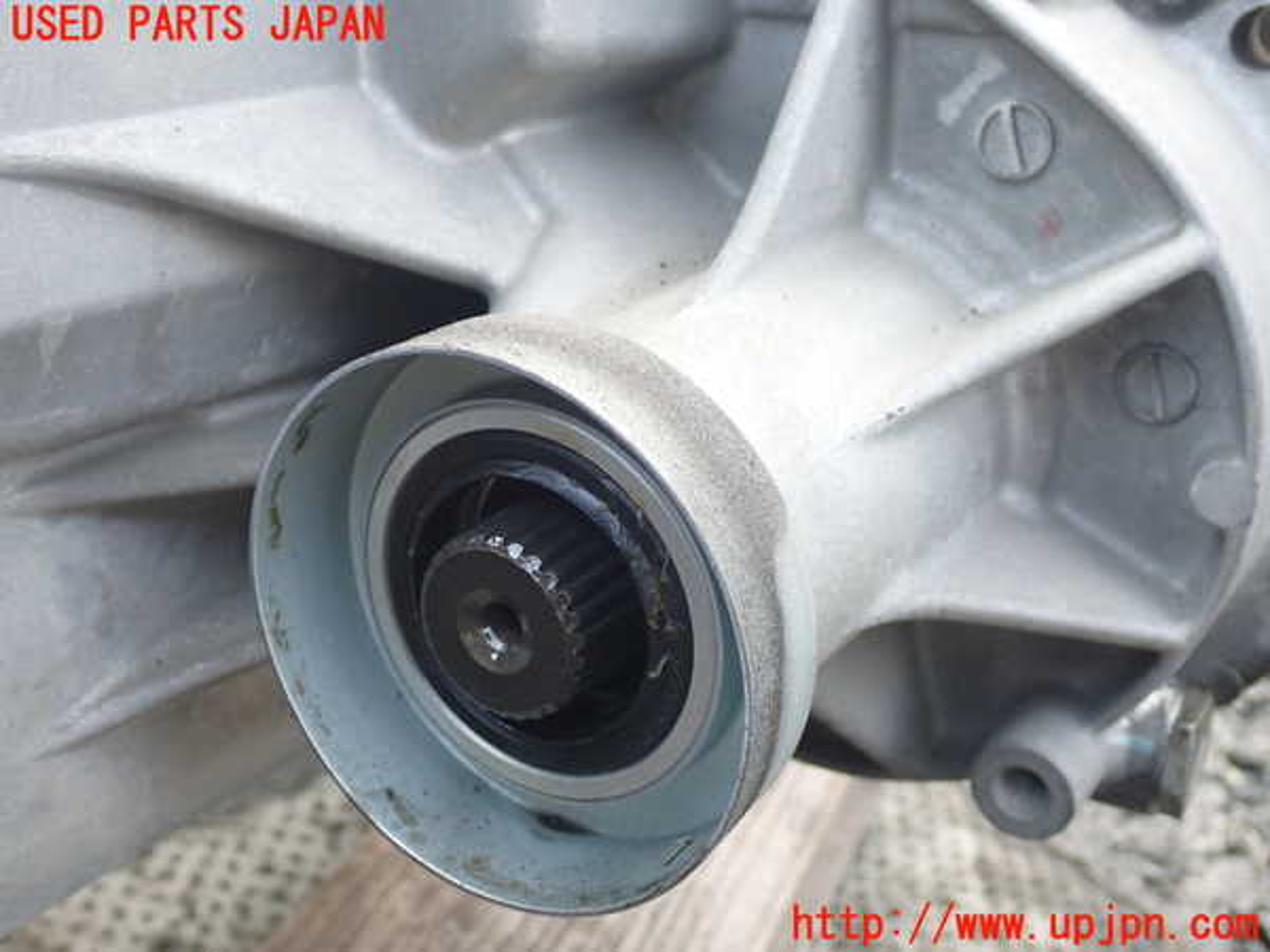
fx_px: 1504
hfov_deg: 45.8
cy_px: 476
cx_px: 635
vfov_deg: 35.1
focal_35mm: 41
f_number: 2.8
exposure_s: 1/60
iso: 200
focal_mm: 7.31
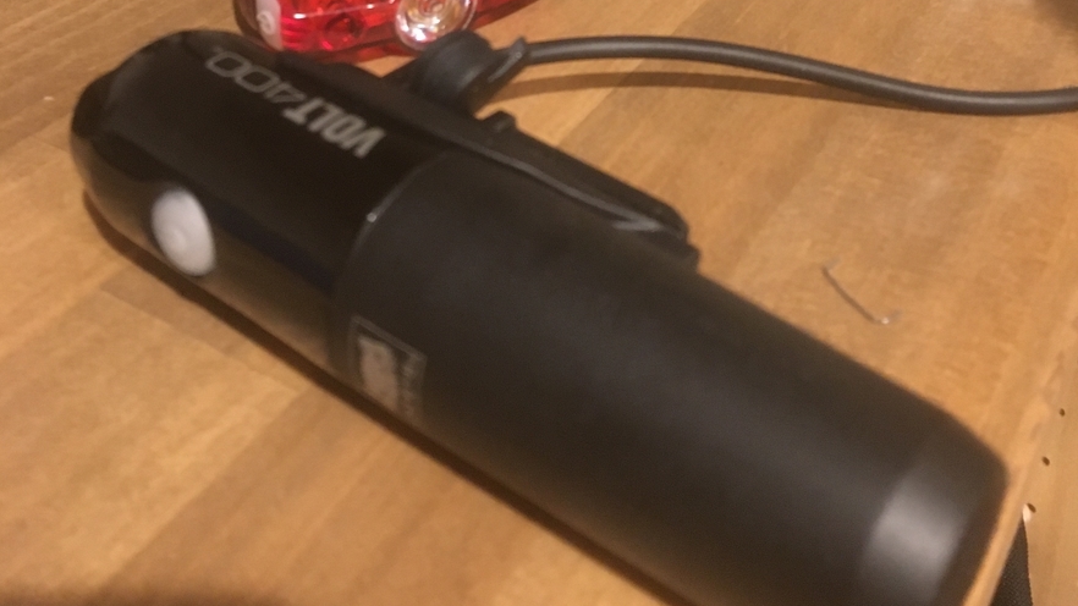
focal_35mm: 43
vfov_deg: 26.5
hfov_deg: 47.4
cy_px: 26
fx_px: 1229
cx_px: 530
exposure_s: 1/15
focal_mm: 4.15
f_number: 2.2
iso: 400
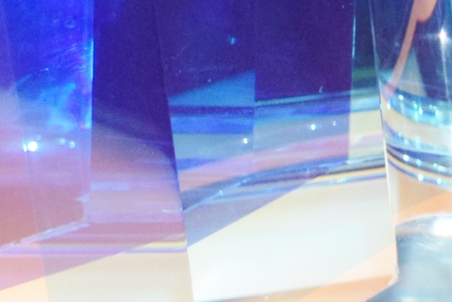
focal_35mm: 288
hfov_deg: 7.1
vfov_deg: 4.8
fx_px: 3619
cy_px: 108
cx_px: -20
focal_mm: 38
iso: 1250
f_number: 4.8
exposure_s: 1/60
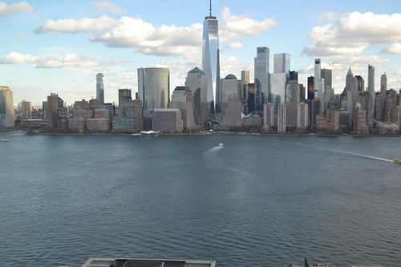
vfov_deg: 34.2
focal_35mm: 39
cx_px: 200
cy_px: 134
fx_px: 434
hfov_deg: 49.6
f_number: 6.3
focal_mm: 26
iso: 100
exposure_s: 1/160
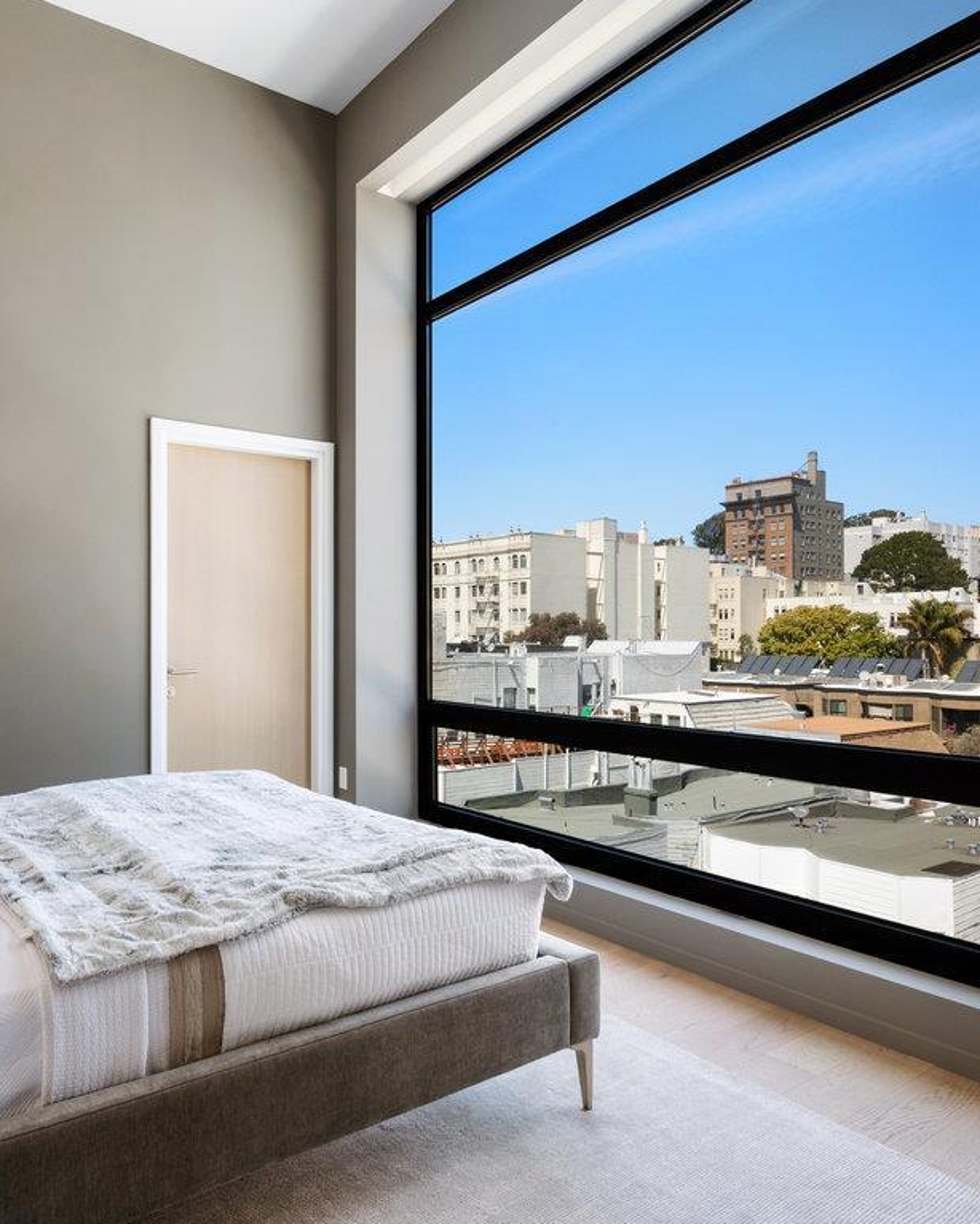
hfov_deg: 60.1
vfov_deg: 73.2
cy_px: 619
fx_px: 824
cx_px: 329
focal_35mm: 23
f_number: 11
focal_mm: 15.5
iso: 400
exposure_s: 1/15
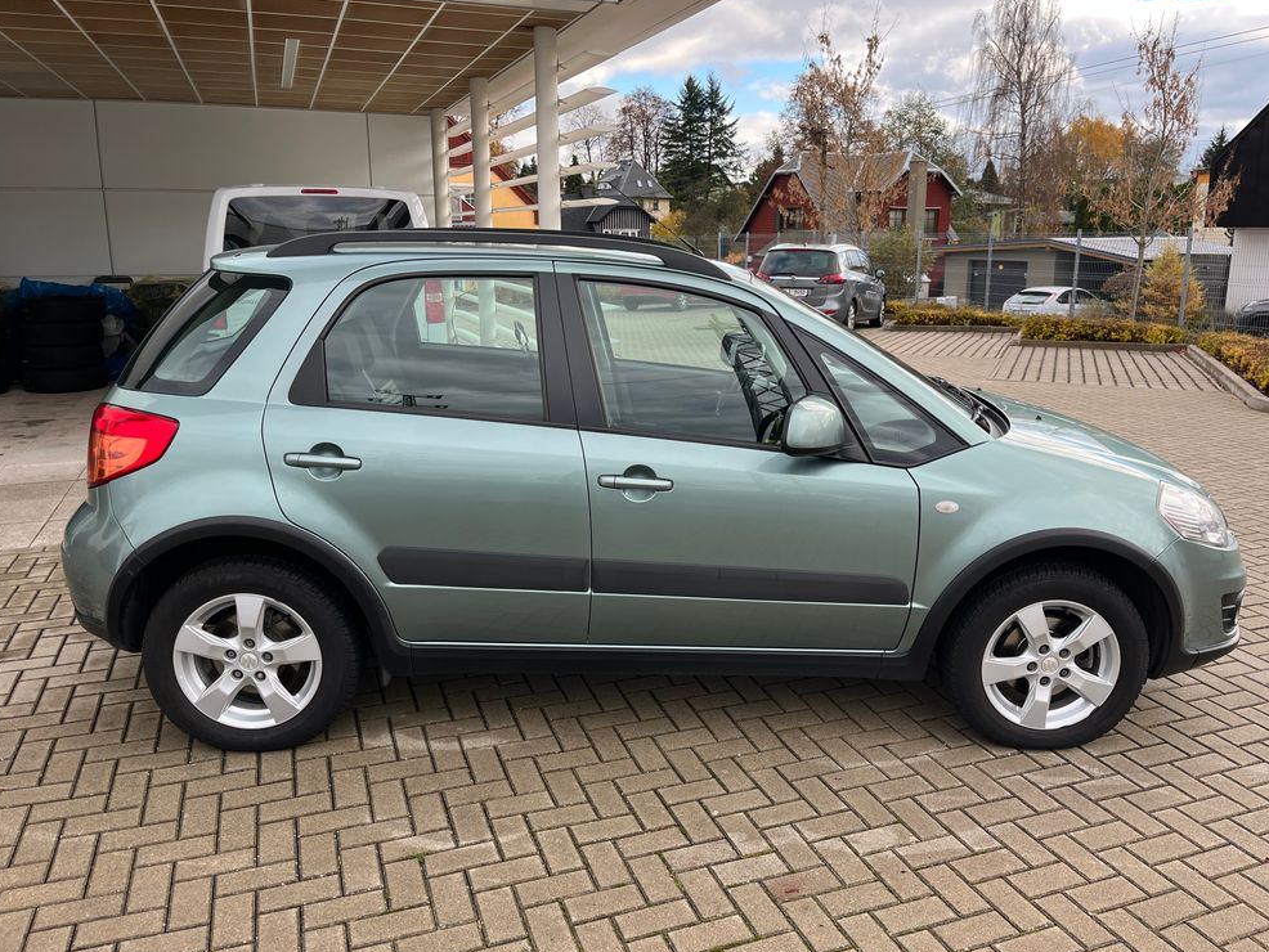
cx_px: 654
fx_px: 990
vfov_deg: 51.4
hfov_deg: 65.3
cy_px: 462
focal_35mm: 27
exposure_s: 1/450
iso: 50
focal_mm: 5.1
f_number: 1.6
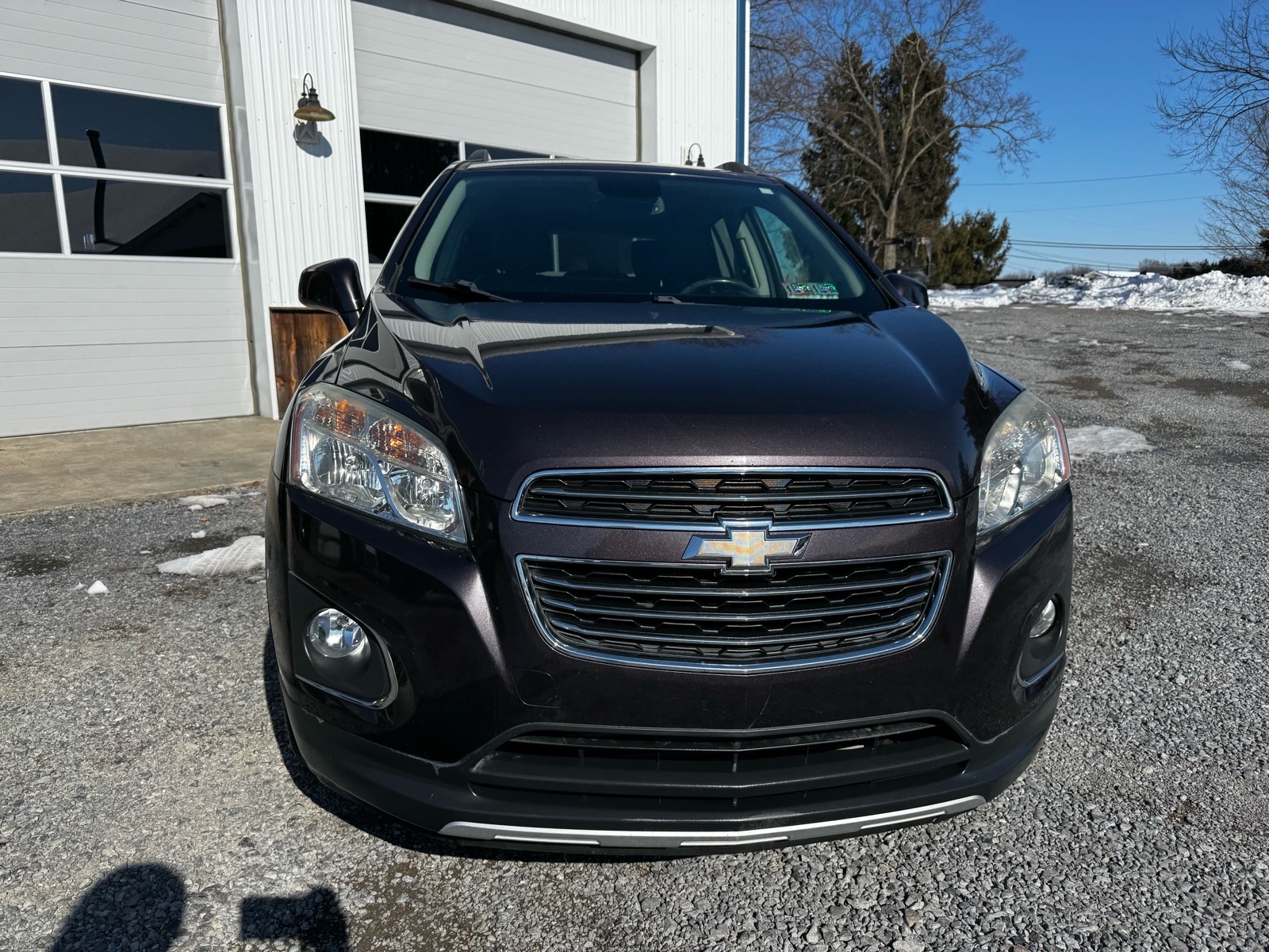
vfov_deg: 56.8
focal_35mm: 24
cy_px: 476
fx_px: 880
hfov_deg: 71.6
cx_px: 634
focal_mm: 6.76
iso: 80
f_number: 1.78
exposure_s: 1/5814
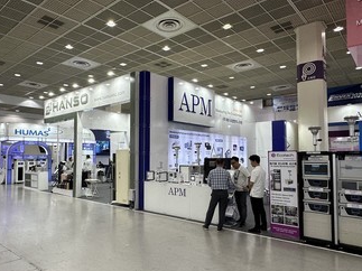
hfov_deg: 67.2
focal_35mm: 26
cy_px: 144
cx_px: 164
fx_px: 272
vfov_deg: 53.0
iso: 80
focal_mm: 2.22
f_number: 2.2
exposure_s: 1/120
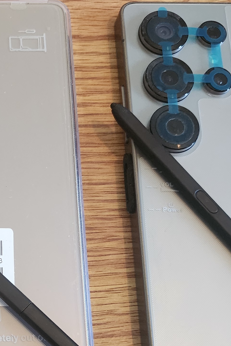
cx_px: -41
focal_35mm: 66
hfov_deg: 19.5
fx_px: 635
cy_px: 280
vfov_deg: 29.8
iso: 1000
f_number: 1.8
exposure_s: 1/120
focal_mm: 6.4
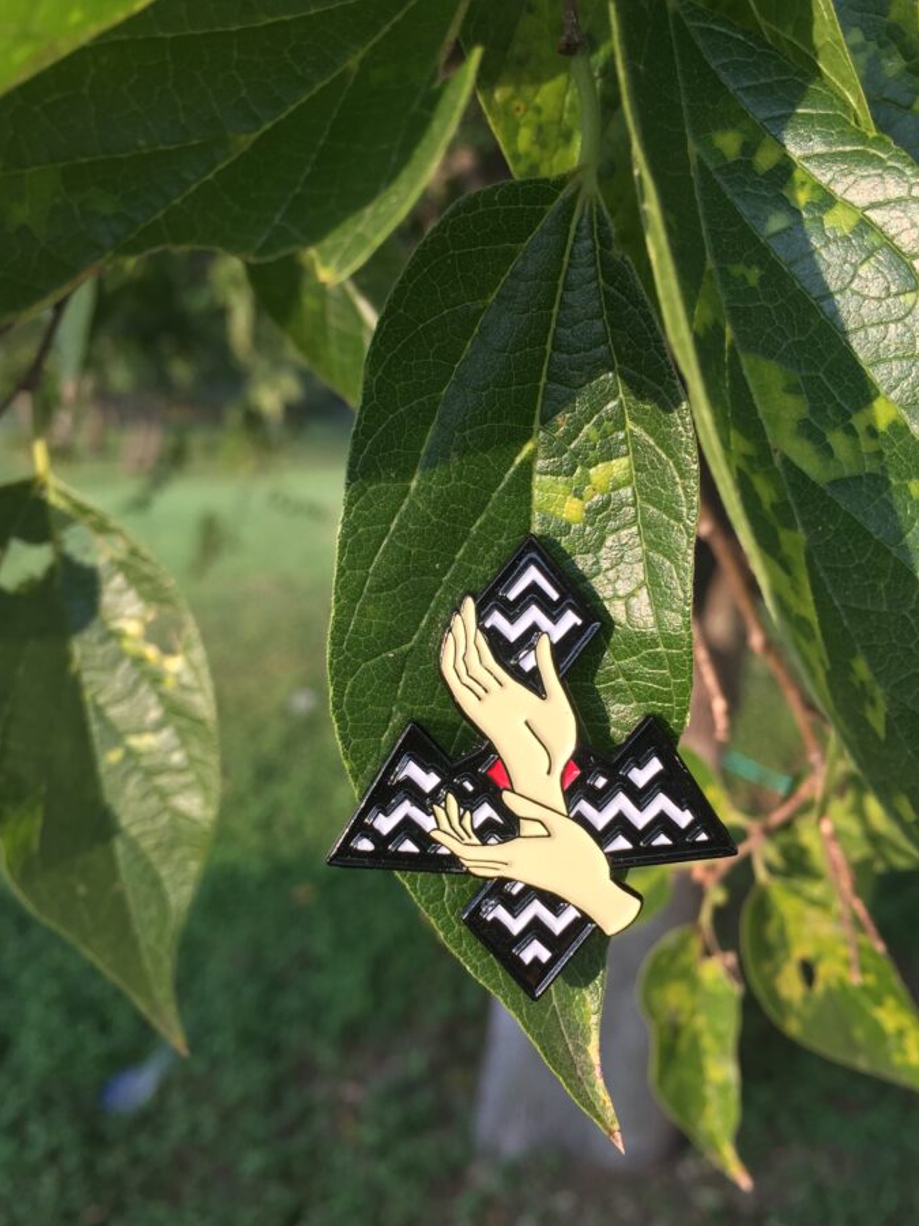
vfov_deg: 55.3
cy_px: 653
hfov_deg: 42.9
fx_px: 1168
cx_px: 483
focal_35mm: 33
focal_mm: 4.15
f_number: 2.2
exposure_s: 1/247
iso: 32
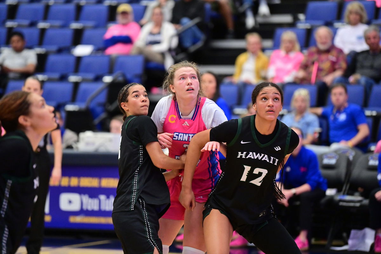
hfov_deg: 10.3
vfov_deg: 6.9
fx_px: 2117
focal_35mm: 200
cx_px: 190
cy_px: 127
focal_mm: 200
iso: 4000
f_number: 2.8
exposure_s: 1/800
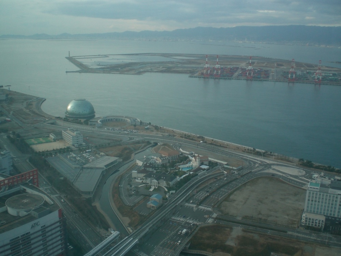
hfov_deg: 49.0
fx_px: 374
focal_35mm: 38
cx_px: 170
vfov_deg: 37.7
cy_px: 128
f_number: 3.1
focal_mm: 6.3
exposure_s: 1/160
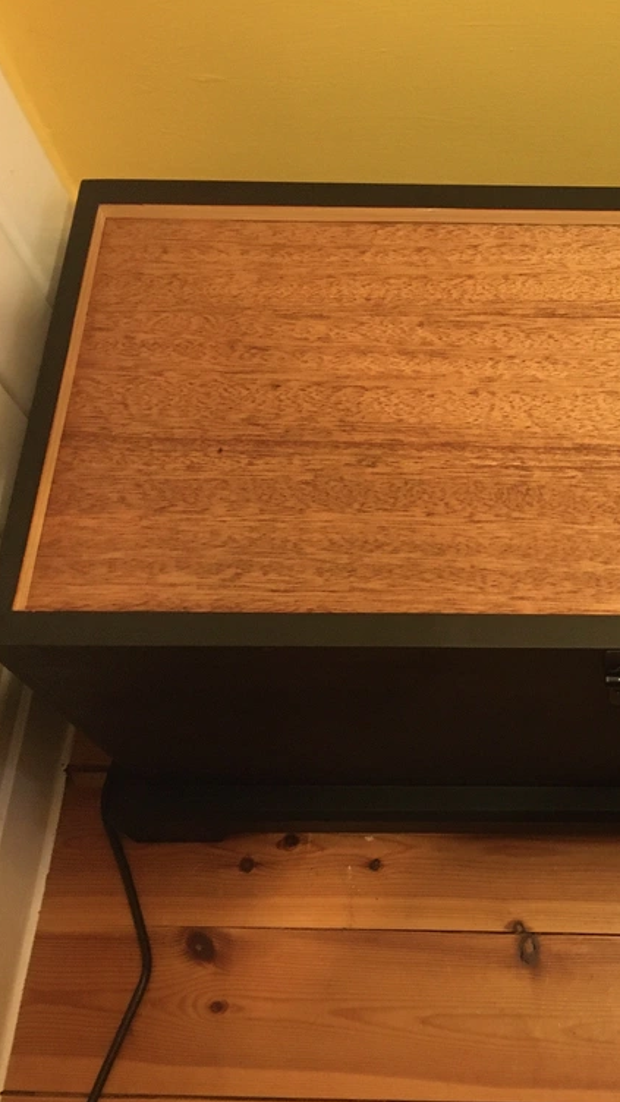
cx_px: 617
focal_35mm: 43
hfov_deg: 26.3
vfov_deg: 47.4
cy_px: 557
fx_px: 1257
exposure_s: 1/17
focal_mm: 4.15
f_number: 2.2
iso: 320
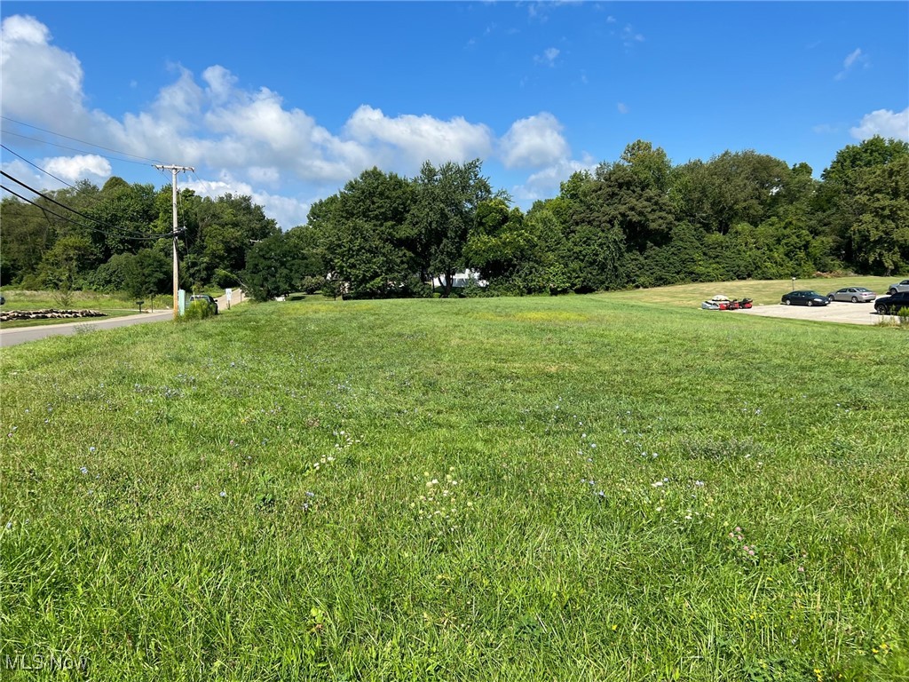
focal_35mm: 26
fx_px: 683
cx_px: 454
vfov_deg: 53.1
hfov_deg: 67.3
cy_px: 341
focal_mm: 5.7
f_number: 1.5
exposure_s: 1/3460
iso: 50
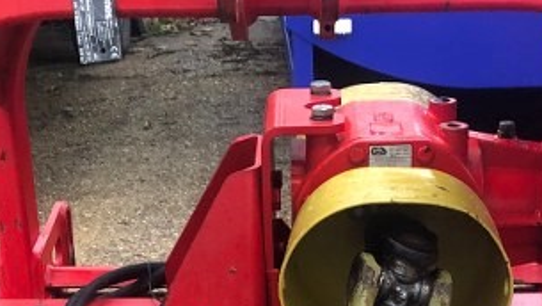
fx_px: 1150
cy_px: 404
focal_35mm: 80
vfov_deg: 14.5
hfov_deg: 26.5
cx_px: 279
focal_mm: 3.99
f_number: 1.8
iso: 100
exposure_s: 1/15
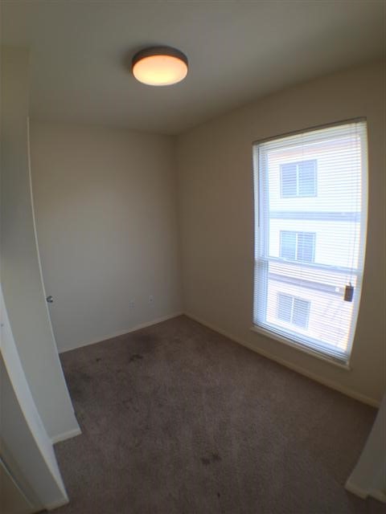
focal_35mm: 29
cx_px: 193
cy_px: 257
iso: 32
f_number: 2.2
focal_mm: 4.15
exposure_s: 1/30
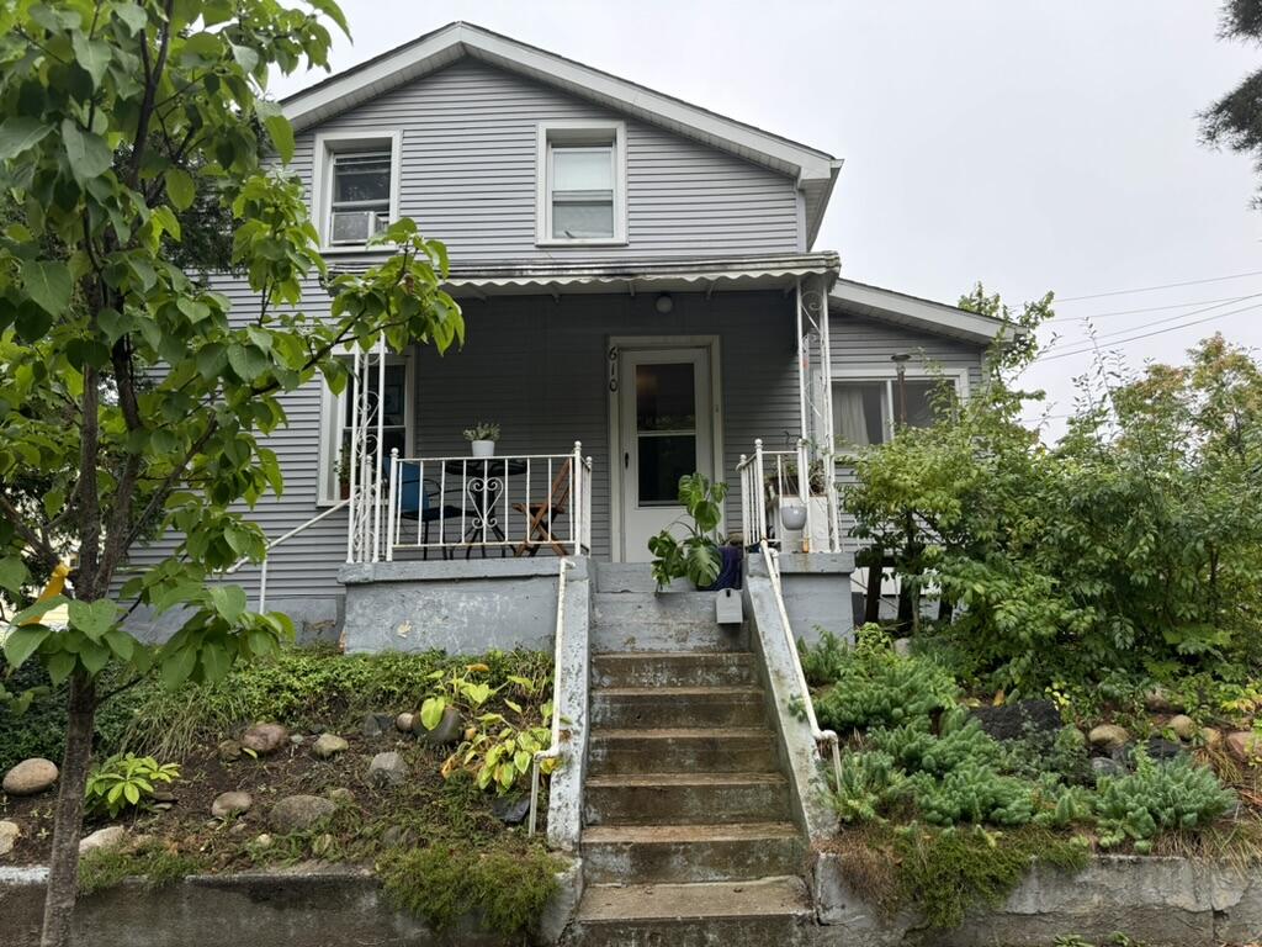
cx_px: 631
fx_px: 875
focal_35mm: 24
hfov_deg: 71.6
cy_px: 474
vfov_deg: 56.8
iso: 80
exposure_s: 1/358
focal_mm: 6.76
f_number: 1.78
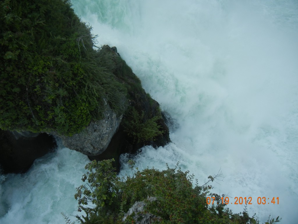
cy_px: 112
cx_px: 149
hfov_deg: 60.0
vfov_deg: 46.8
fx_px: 258
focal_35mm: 30
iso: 160
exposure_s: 1/451
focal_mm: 5.4
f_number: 7
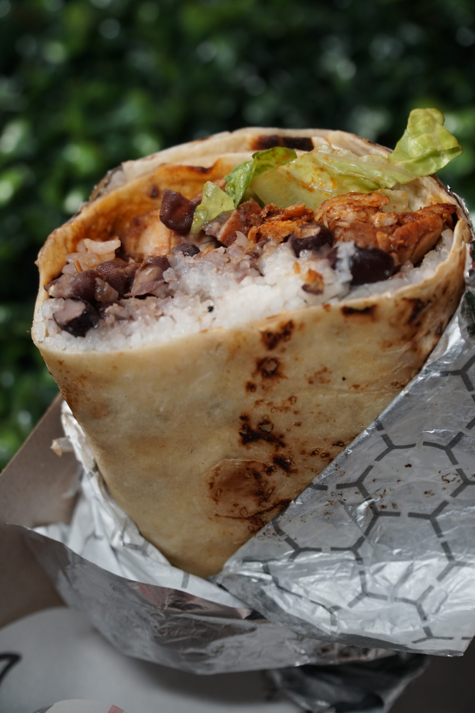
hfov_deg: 11.7
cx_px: 238
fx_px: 2315
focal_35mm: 117
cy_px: 356
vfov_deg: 17.5
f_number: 4
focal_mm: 78
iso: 640
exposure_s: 1/125
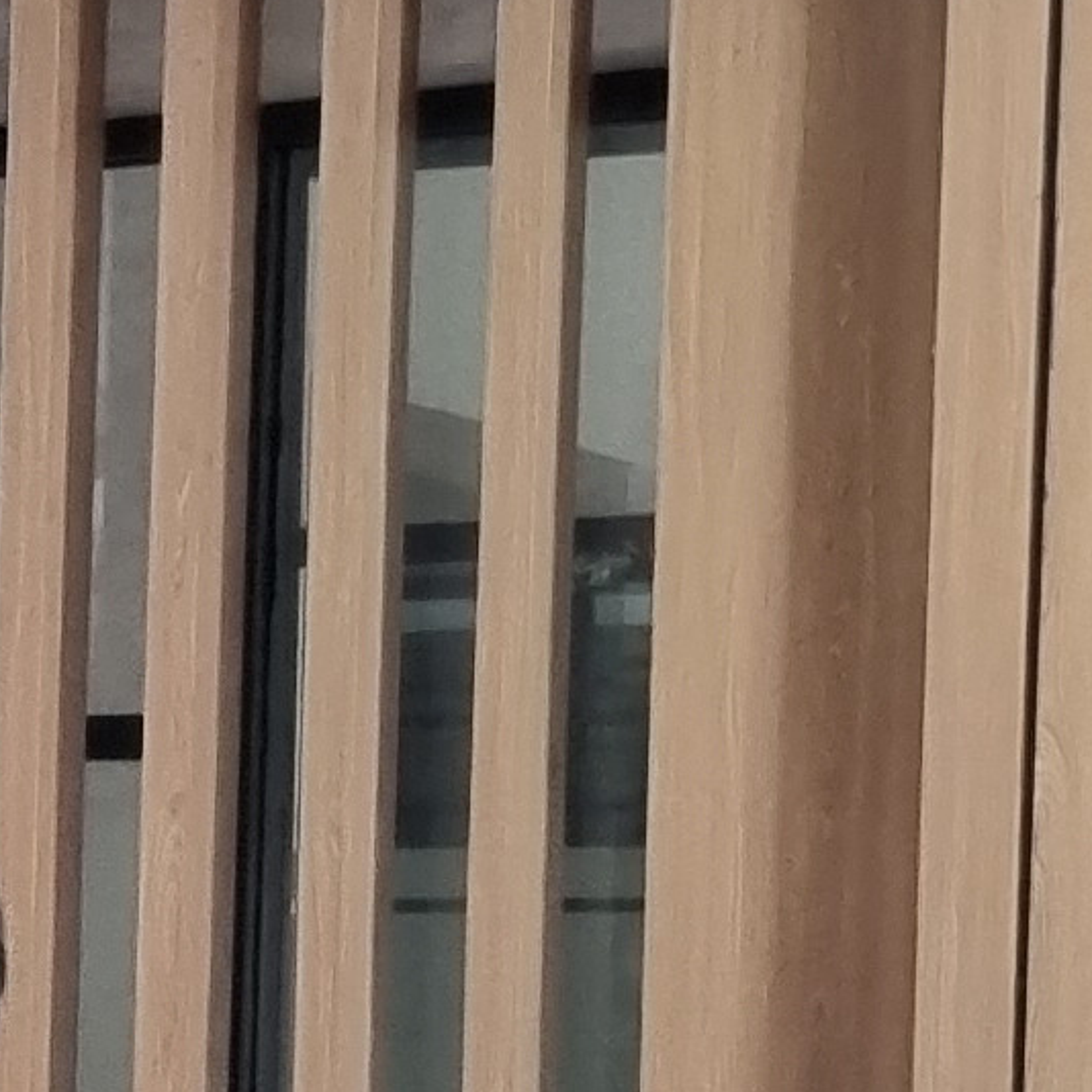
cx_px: -1487
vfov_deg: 10.0
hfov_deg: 9.2
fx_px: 6139
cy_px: 1370
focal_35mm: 172
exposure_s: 1/50
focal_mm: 5.4
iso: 640
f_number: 1.8
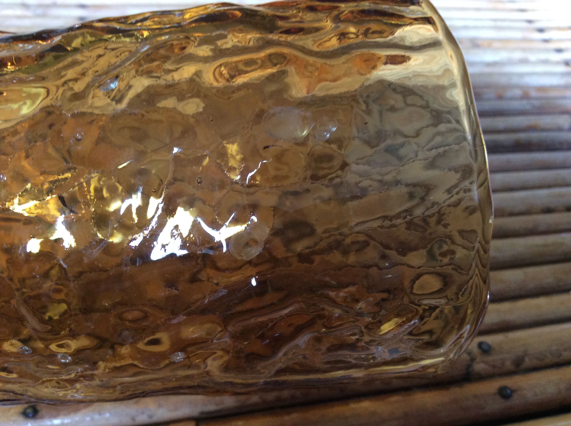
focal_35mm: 32
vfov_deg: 44.1
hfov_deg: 56.9
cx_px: 286
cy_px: 213
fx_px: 527
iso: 125
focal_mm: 3.3
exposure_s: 1/25
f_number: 2.4
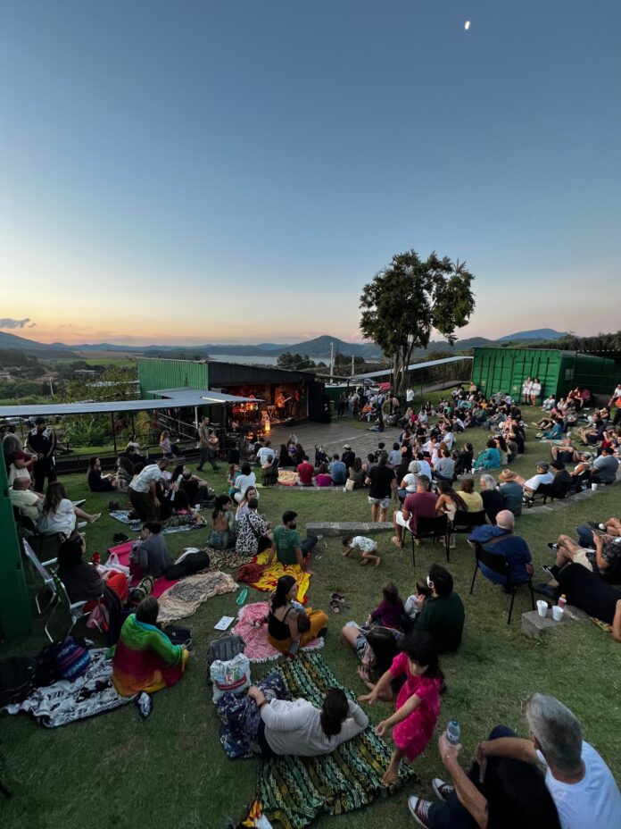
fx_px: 311
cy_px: 414
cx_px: 310
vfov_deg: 106.2
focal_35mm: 13
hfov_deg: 89.9
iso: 160
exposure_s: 1/120
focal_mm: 1.57
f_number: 1.8
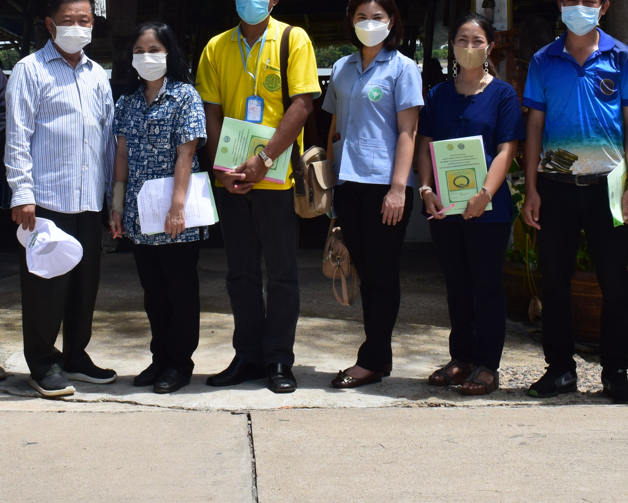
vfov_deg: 19.6
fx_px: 1431
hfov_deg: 24.7
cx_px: 237
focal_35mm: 77
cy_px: 59
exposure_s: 1/500
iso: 400
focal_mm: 22
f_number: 11
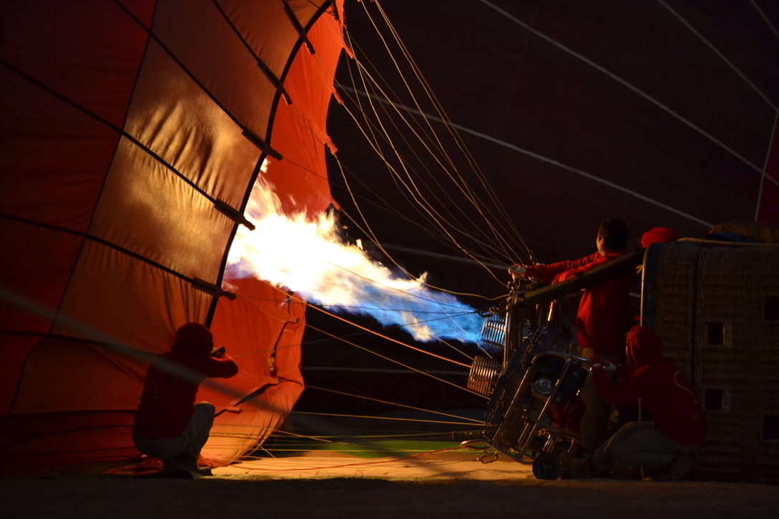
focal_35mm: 316
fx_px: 6837
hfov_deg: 6.5
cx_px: 389
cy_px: 260
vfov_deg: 4.3
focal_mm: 210
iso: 2500
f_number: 5.3
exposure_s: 1/125
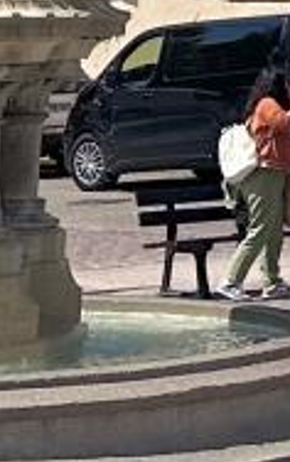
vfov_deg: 9.1
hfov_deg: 5.8
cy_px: -452
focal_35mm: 216
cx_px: 747
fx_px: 2723
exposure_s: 1/5848
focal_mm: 6.86
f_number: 1.78
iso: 80
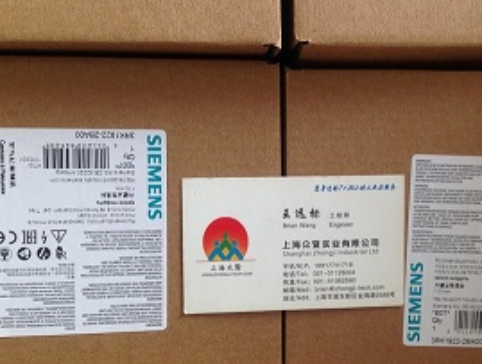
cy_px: 179
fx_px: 586
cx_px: 288
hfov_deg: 44.5
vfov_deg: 34.5
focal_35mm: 42
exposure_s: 1/30
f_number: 2.4
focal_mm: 4.12
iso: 50
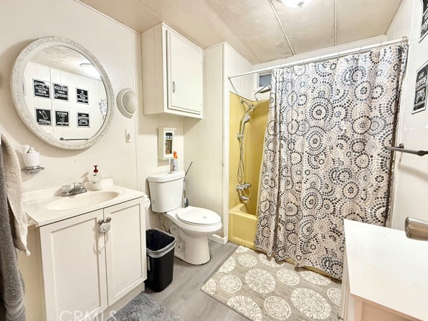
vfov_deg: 81.7
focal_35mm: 15
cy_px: 155
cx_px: 206
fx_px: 186
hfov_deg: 98.1
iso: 500
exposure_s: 1/60
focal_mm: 2.22
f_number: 2.2
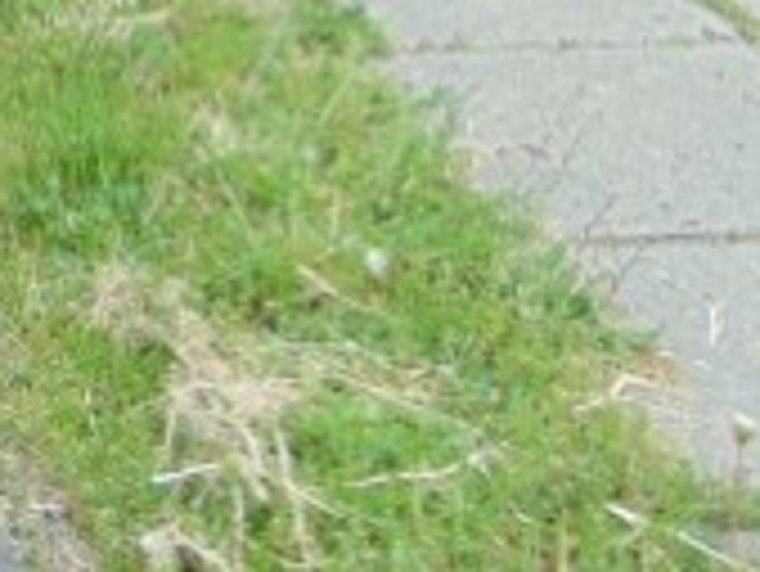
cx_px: -657
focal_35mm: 102
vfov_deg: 13.0
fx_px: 2241
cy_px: -504
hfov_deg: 16.0
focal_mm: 4.9
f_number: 3
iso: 80
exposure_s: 1/250
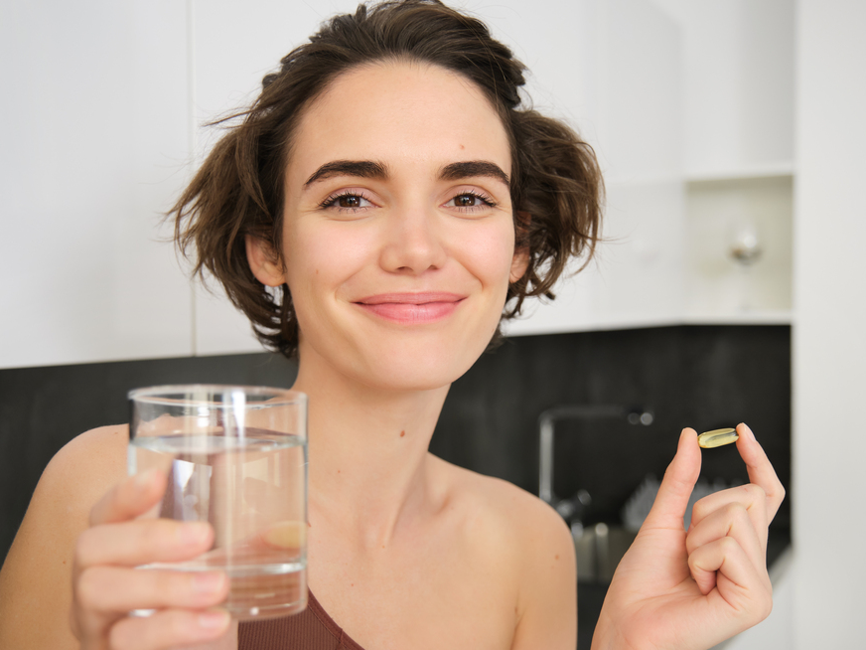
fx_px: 1076
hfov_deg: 43.8
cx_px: 406
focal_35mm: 43
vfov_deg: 33.6
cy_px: 325
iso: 400
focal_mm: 25.7
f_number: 2.8
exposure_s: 1/125
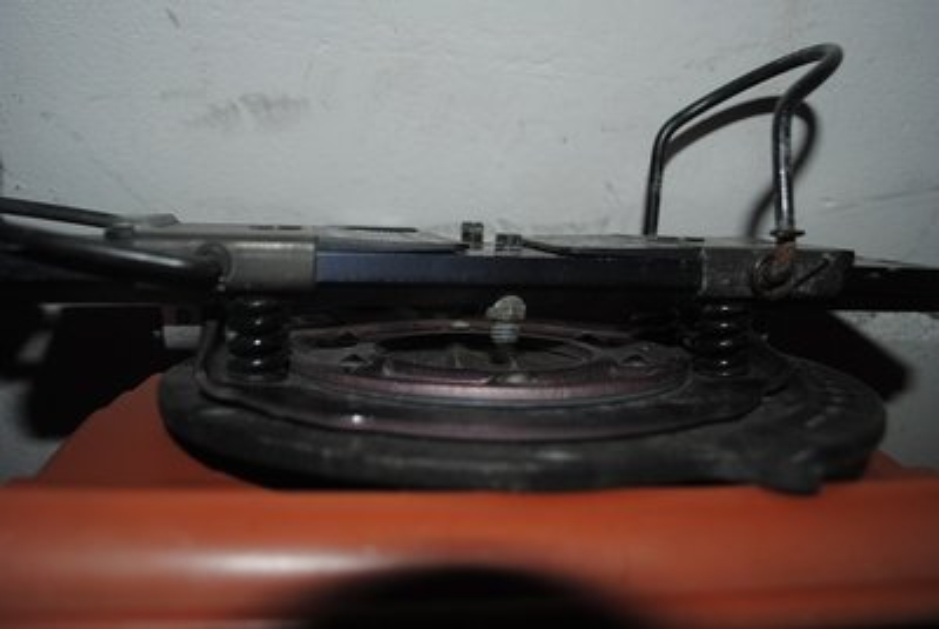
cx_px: 470
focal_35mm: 33
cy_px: 314
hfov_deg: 57.2
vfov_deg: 40.1
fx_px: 862
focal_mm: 22
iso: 180
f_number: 4
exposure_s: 1/60
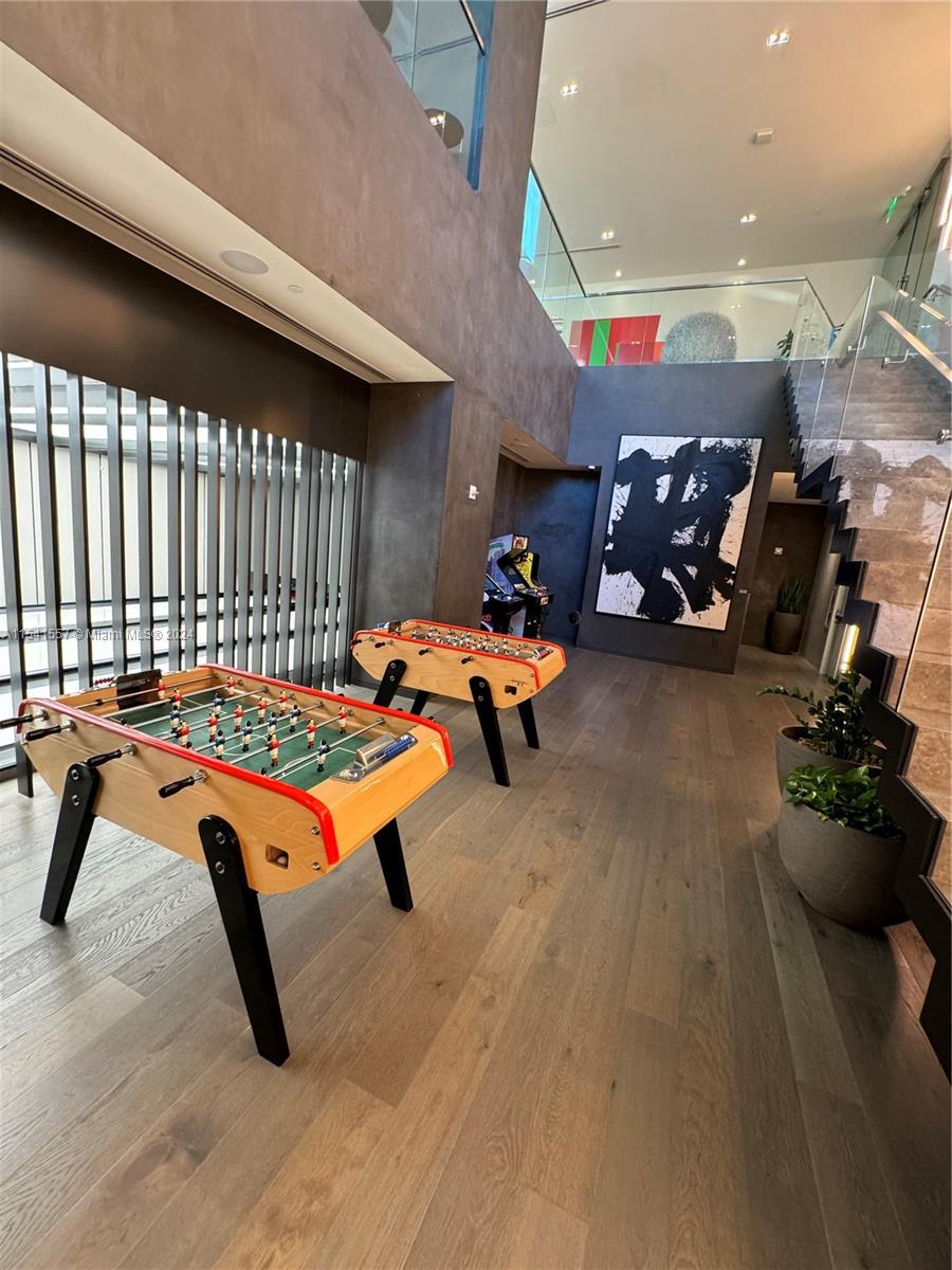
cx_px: 476
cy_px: 635
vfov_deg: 102.1
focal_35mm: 14
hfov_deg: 85.7
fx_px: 513
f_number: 2.2
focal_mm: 2.22
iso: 320
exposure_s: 1/60
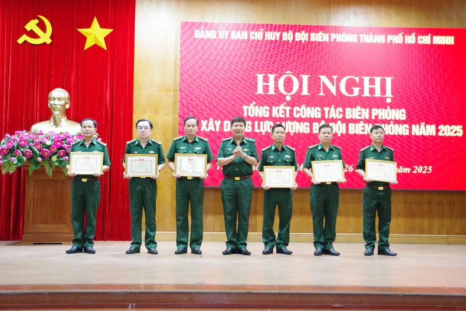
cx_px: 233
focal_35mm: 42
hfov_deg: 46.4
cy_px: 156
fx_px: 544
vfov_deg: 31.9
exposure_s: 1/80
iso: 3200
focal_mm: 28
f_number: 4
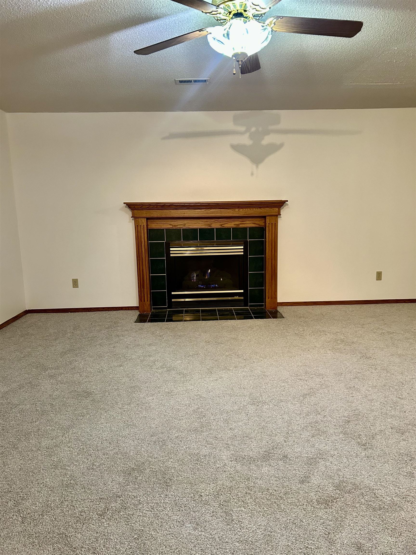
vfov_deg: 67.3
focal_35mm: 26
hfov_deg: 53.1
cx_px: 208
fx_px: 417
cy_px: 278
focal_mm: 5.7
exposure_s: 1/60
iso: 250
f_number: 1.5
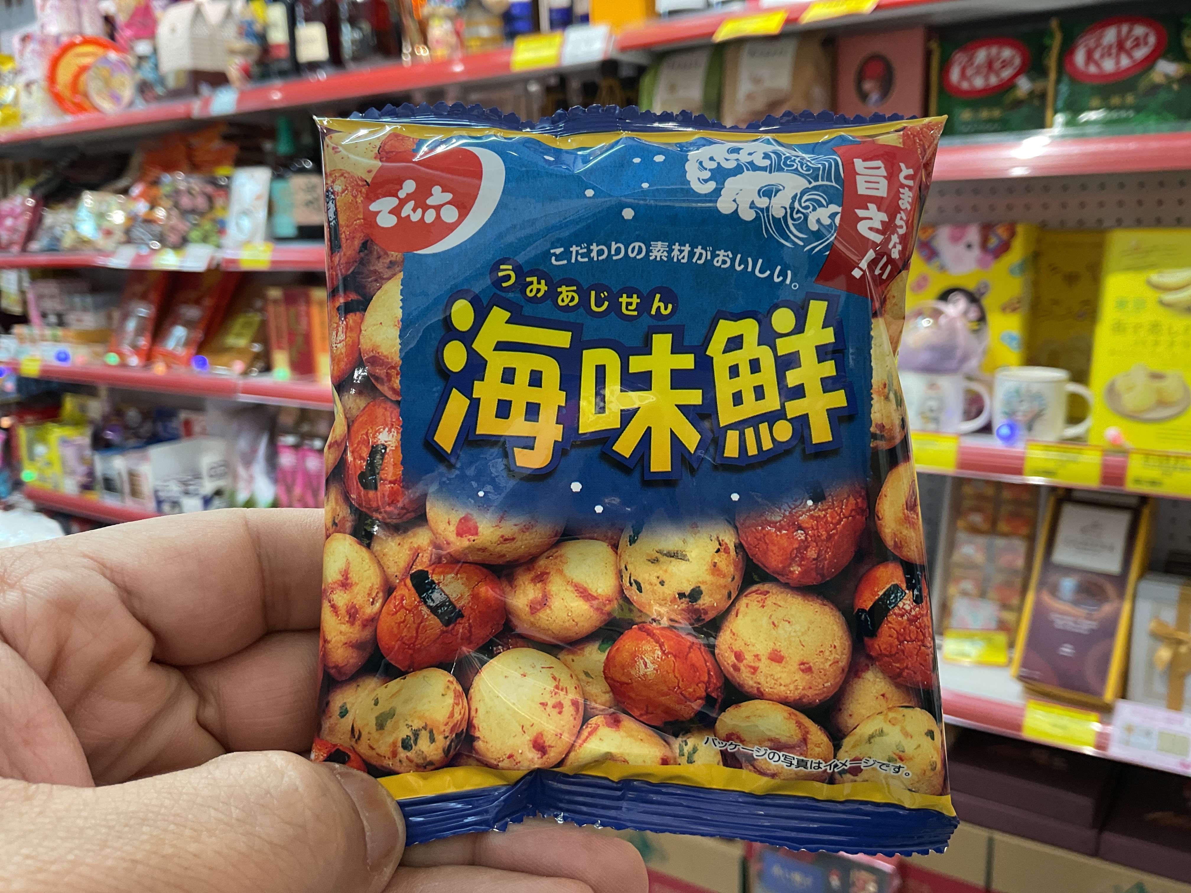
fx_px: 998
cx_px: 596
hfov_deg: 61.7
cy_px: 446
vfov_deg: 48.2
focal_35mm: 29
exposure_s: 1/60
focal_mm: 3
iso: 64
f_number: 1.8
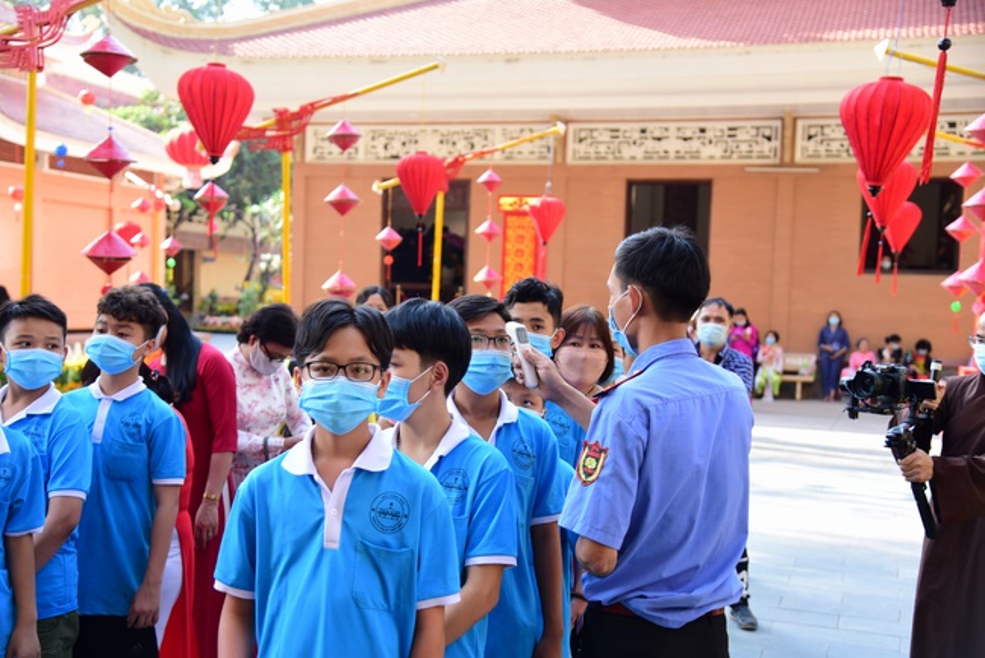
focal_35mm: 48
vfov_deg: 28.1
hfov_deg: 41.1
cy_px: 329
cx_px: 492
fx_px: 1314
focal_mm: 48
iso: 320
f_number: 4
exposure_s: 1/250
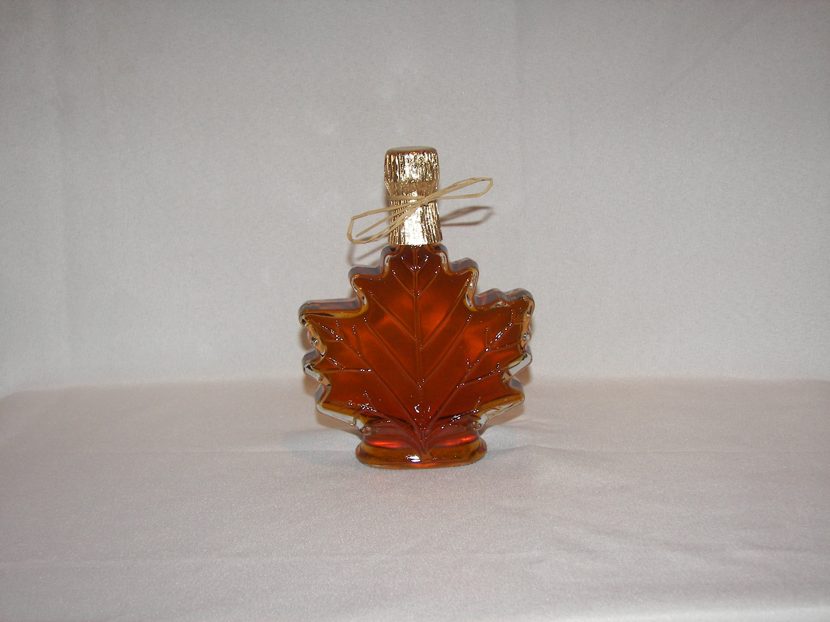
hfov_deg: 35.5
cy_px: 311
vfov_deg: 27.0
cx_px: 415
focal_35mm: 54
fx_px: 1295
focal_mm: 8.9
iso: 100
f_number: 2.8
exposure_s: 1/30
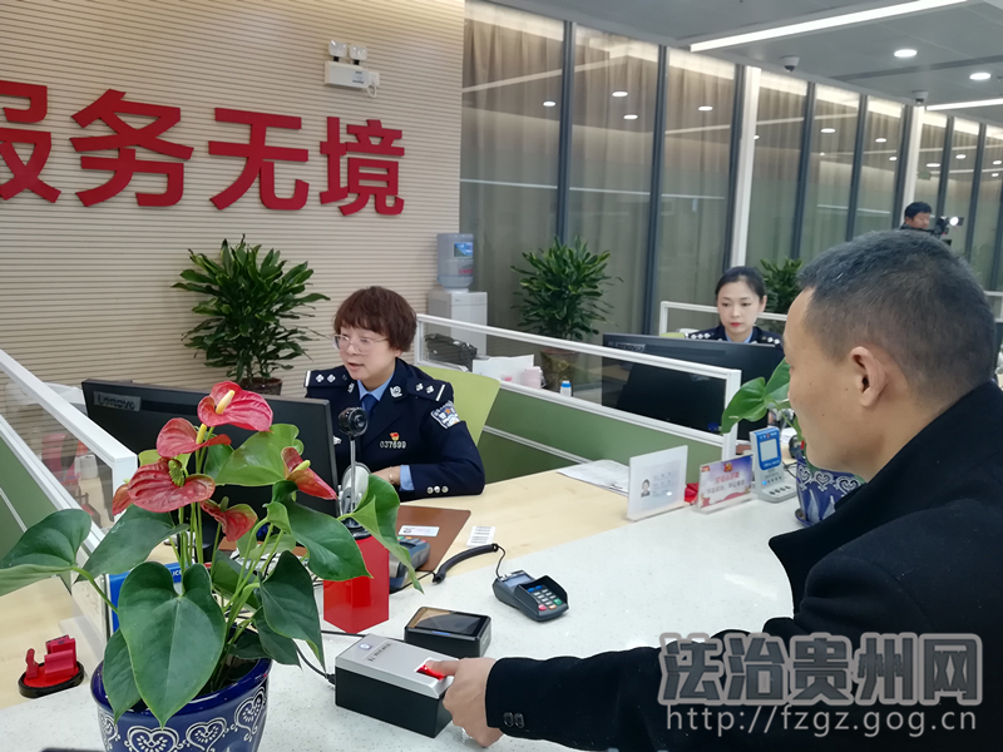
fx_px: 782
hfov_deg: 65.3
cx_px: 502
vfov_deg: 51.4
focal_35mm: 27
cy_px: 376
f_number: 1.8
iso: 125
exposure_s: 1/33.3
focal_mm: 3.83
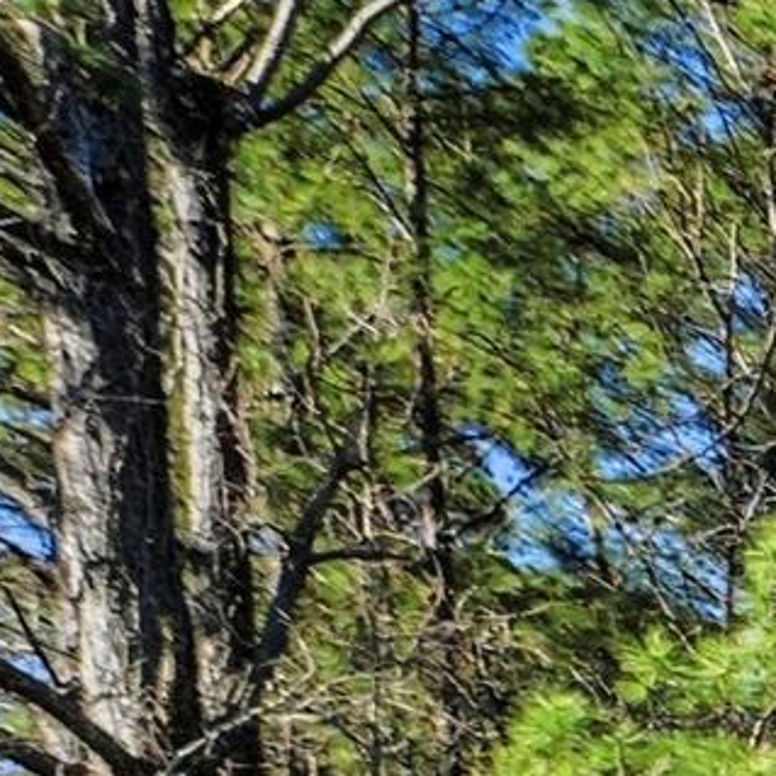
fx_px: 2536
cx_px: 2929
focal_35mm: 100
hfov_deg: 8.8
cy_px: 1754
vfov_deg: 13.6
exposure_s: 1/5000
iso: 160
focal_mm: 15
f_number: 8
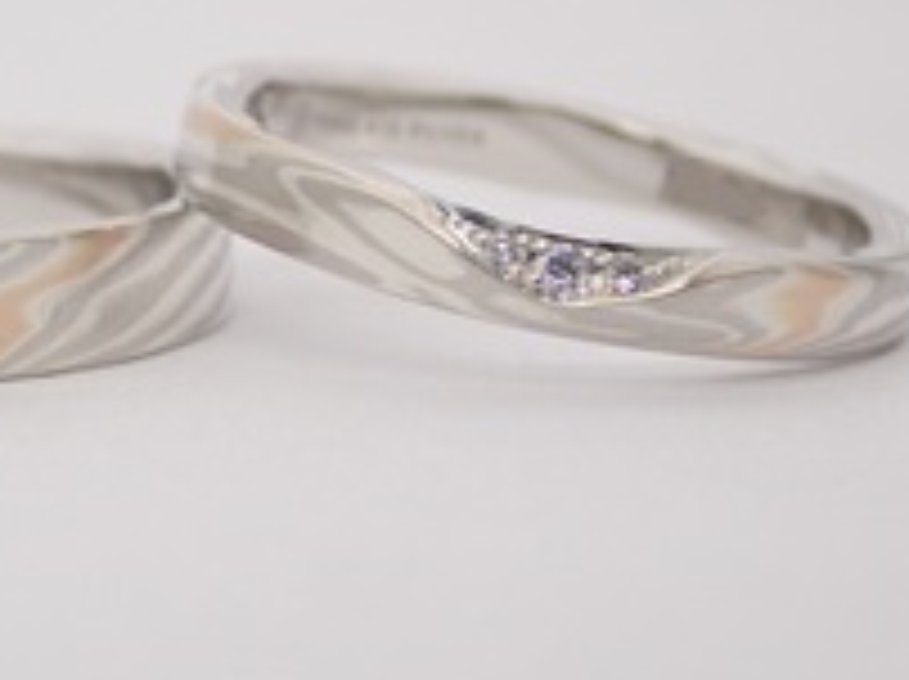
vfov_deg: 9.4
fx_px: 4144
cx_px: 153
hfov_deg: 12.5
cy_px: 250
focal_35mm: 158
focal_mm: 12.73
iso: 200
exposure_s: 1/125
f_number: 3.9
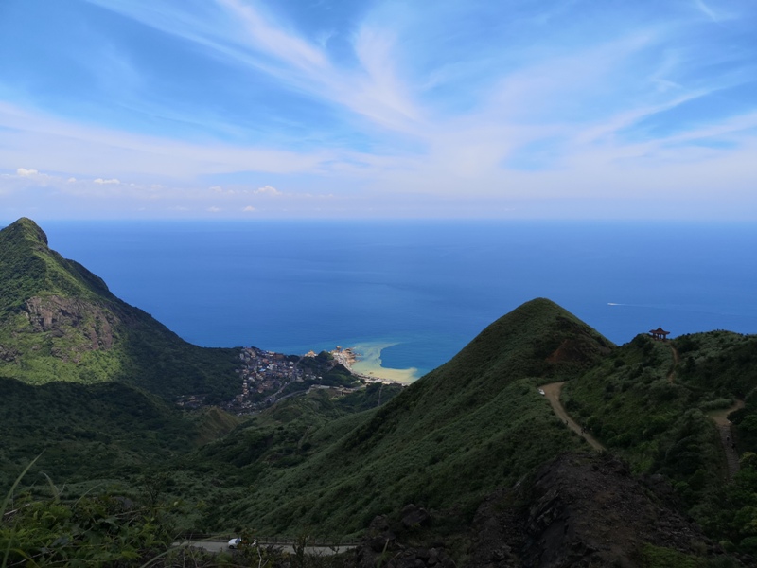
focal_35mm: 27
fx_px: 590
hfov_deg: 65.3
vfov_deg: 51.4
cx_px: 378
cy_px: 284
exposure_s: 1/2725
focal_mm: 3.95
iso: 50
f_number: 1.8
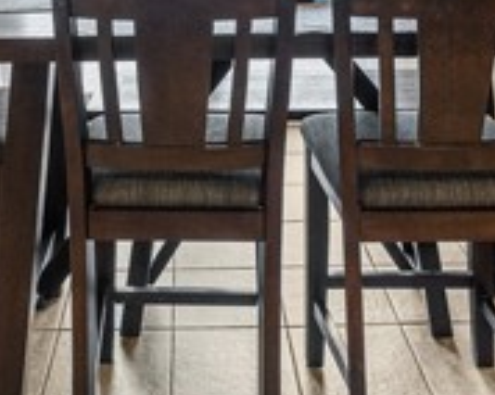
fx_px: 790
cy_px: -149
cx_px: 192
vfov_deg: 23.9
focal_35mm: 54
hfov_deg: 34.6
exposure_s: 1/4
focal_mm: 16
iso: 2000
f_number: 8
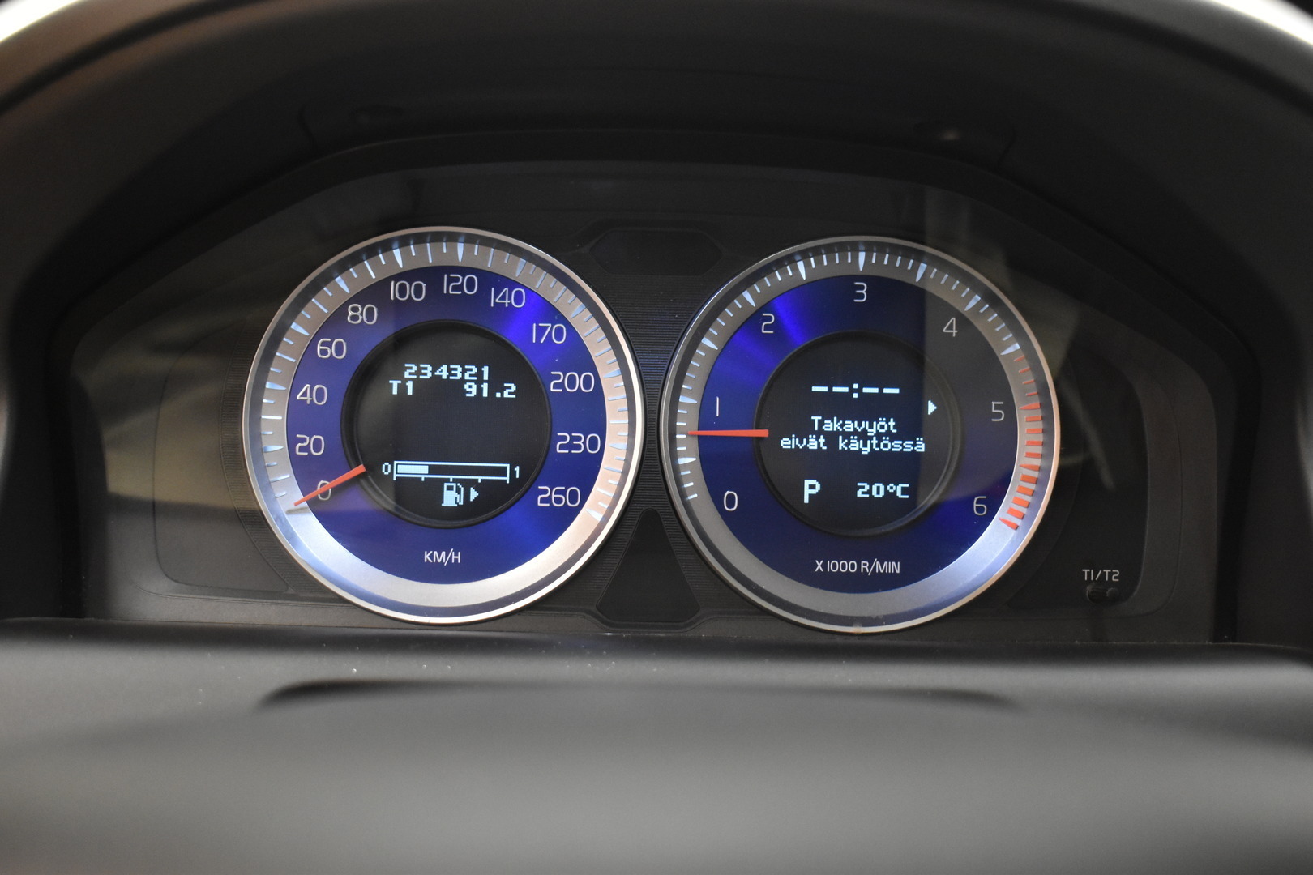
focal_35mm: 46
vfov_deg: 28.9
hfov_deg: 42.3
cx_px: 656
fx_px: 1696
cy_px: 438
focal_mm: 31
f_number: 4.2
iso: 2500
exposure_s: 1/8
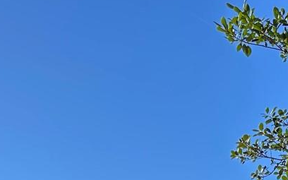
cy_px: 379
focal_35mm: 108
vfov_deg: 10.9
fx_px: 848
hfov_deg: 17.7
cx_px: 400
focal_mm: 5.7
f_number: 1.5
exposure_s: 1/2353
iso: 50
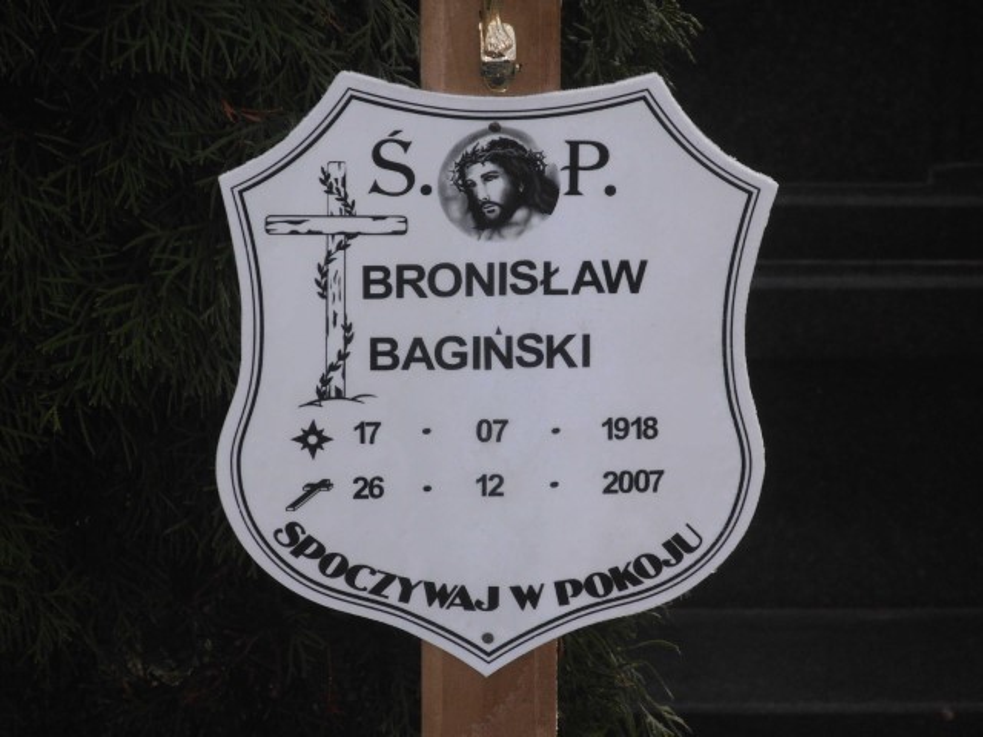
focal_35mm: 240
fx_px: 6815
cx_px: 492
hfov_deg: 8.2
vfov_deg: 6.2
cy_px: 368
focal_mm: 42.54
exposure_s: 1/200
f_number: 5.7
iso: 125
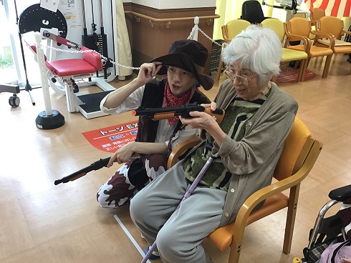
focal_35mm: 31
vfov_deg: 45.5
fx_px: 314
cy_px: 132
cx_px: 176
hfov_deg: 58.3
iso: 25
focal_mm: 3.3
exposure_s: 1/30
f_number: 2.4
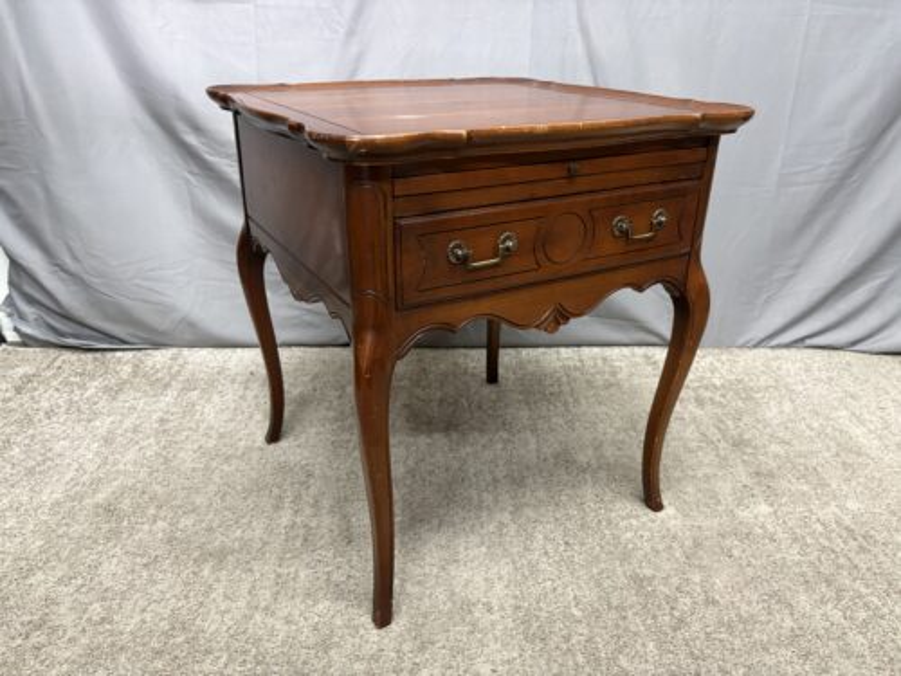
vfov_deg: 53.1
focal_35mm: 26
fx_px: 677
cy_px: 338
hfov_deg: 67.3
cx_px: 450
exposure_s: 1/60
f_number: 1.6
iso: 320
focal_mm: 5.96
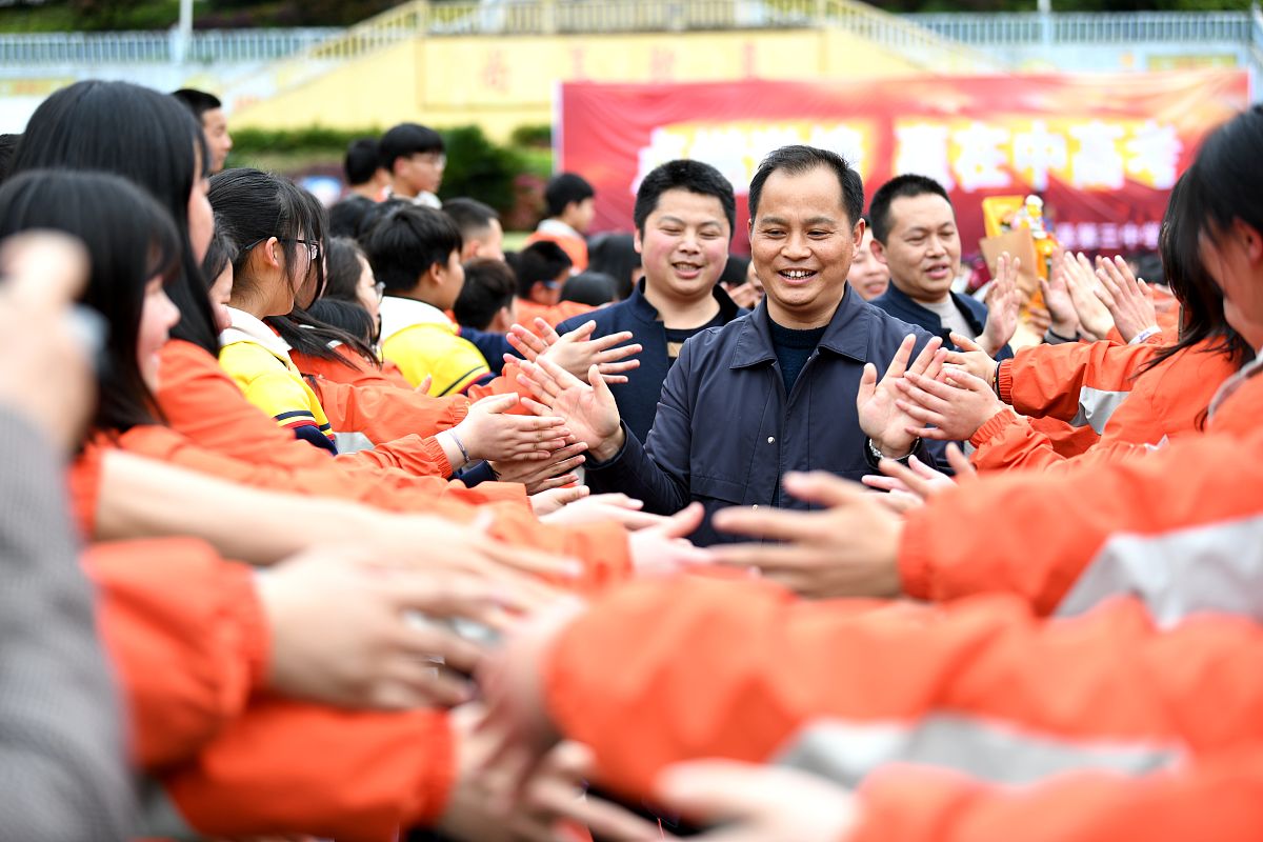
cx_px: 632
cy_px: 421
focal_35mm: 70
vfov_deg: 19.5
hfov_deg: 28.8
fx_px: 2456
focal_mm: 70
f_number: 2.8
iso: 100
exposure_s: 1/250
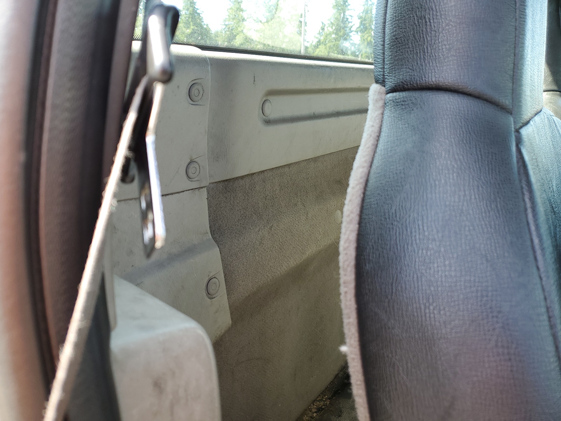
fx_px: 421
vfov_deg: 53.1
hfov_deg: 67.3
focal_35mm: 26
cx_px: 280
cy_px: 210
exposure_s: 1/185
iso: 50
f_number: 1.5
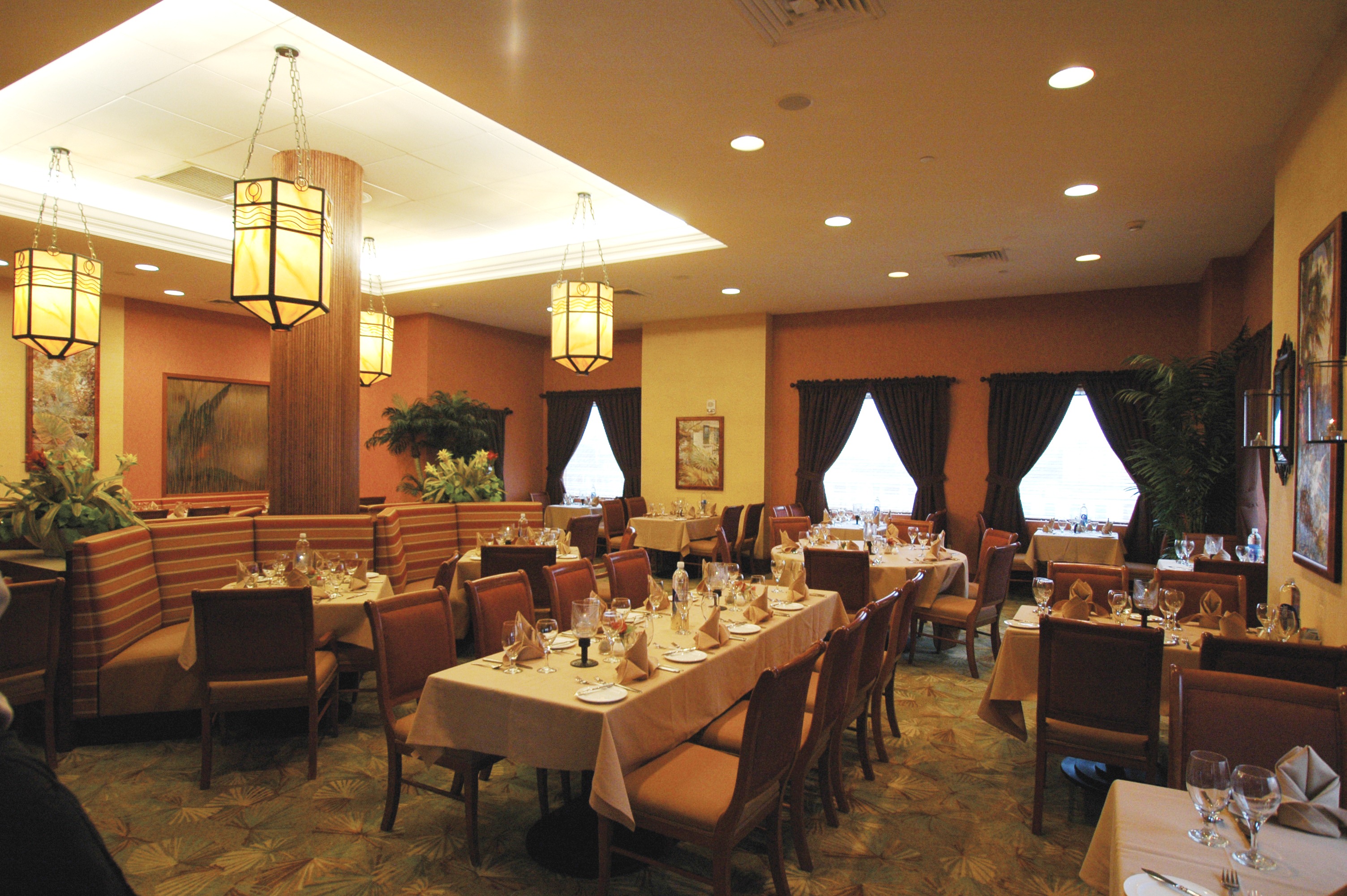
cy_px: 448
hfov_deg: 85.5
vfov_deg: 63.1
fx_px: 729
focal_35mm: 20
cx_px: 674
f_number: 5
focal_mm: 13
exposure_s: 1/30
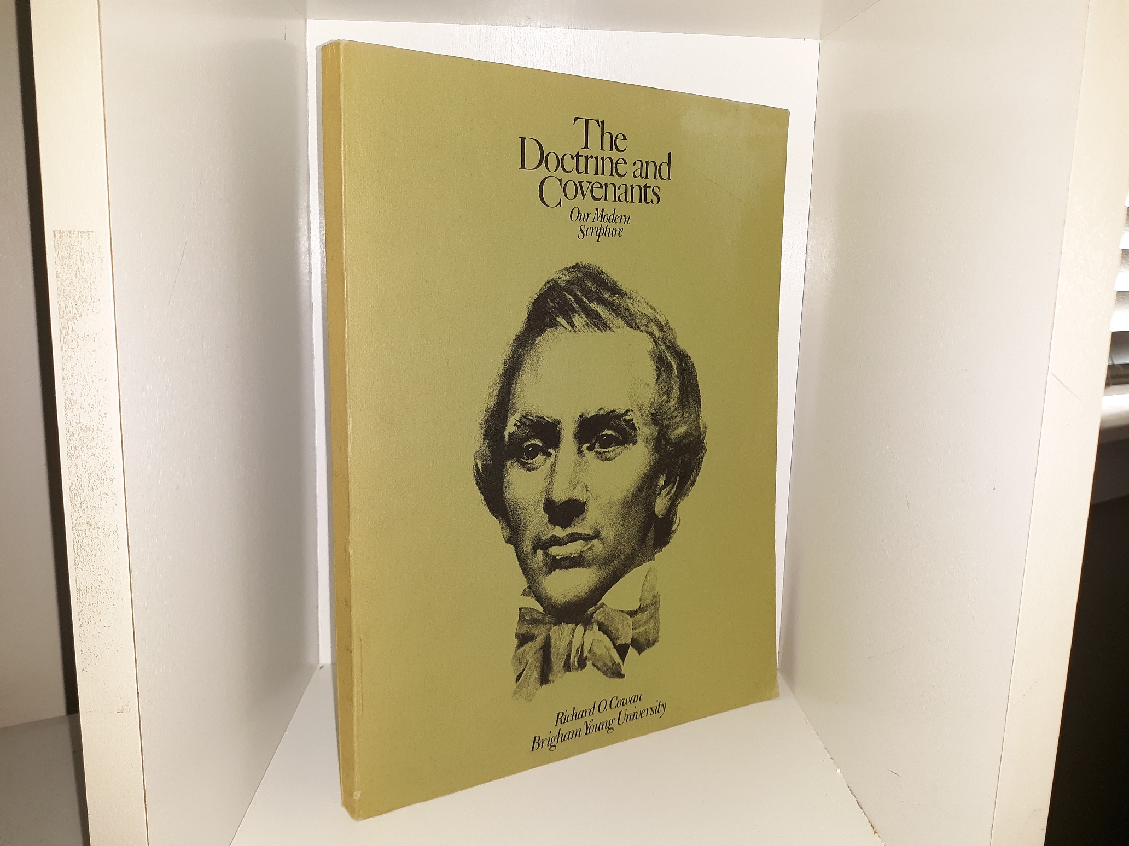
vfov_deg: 49.7
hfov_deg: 63.4
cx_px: 564
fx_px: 913
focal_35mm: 28
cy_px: 423
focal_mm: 3.7
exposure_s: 1/100
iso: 64
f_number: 1.7
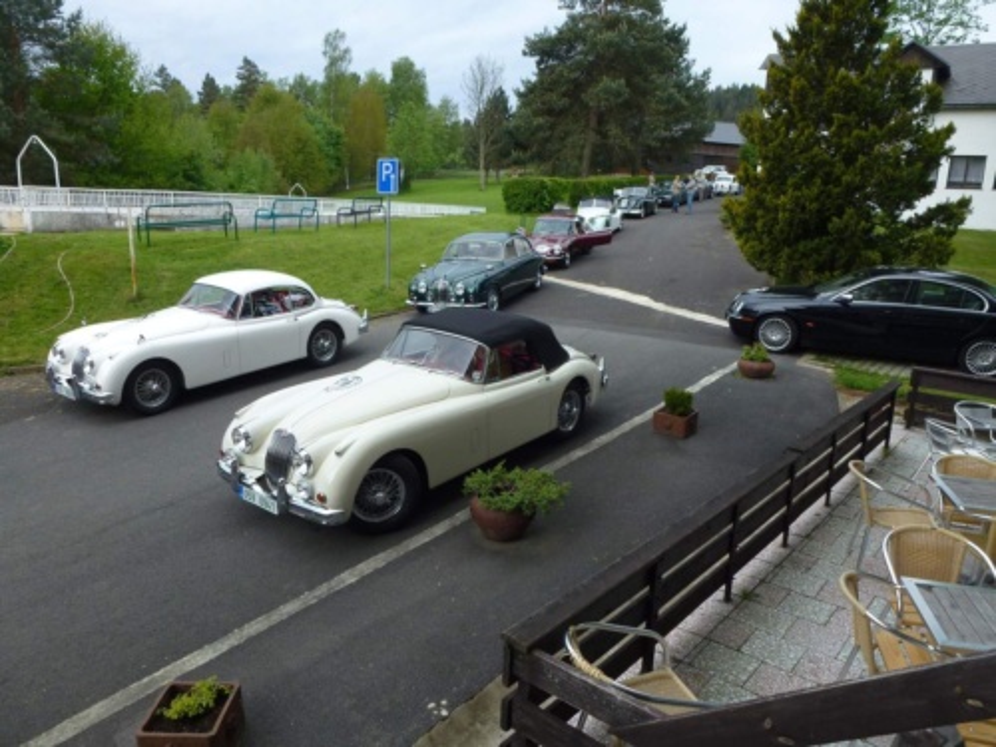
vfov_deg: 56.8
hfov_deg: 71.6
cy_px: 374
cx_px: 498
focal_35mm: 24
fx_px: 691
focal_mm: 4.3
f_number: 4
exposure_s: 1/200
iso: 100
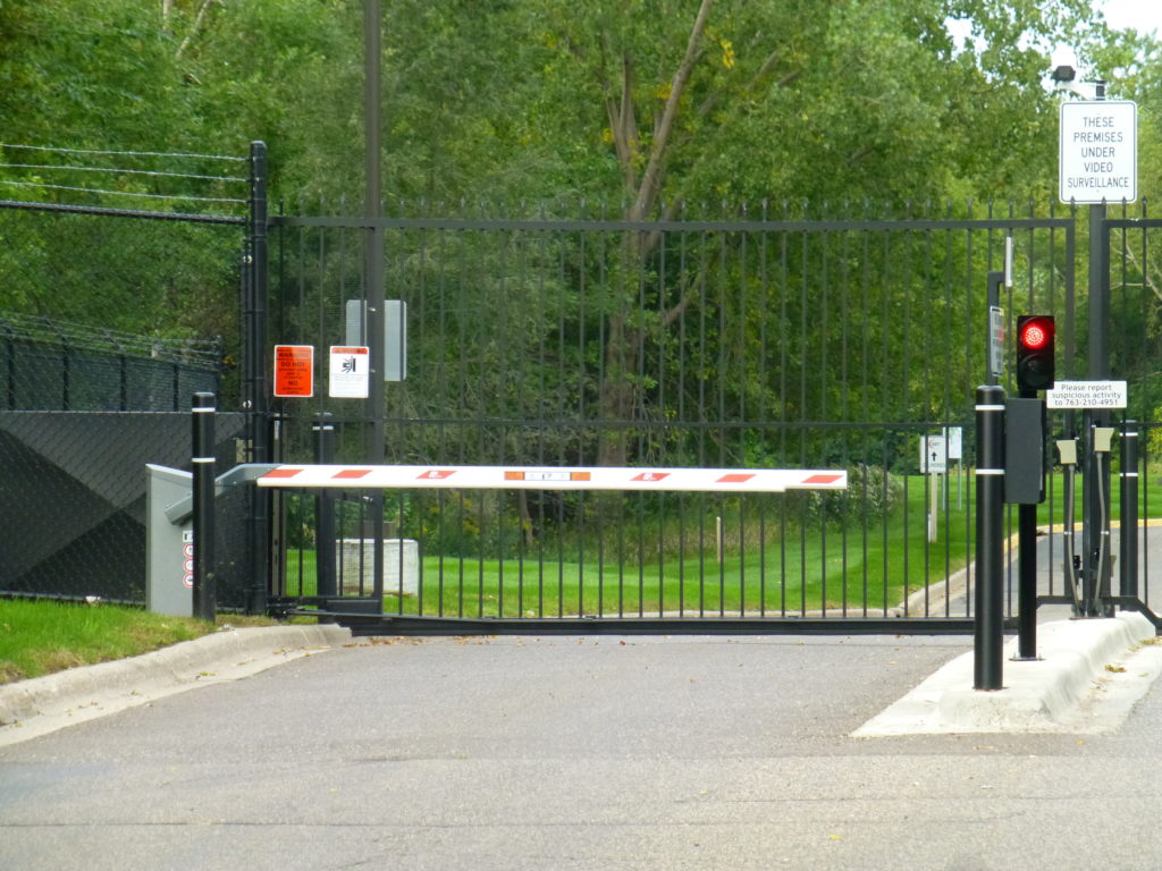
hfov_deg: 10.6
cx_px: 581
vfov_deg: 7.9
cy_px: 436
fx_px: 6277
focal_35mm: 187
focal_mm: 33.3
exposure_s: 1/320
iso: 500
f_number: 5.5
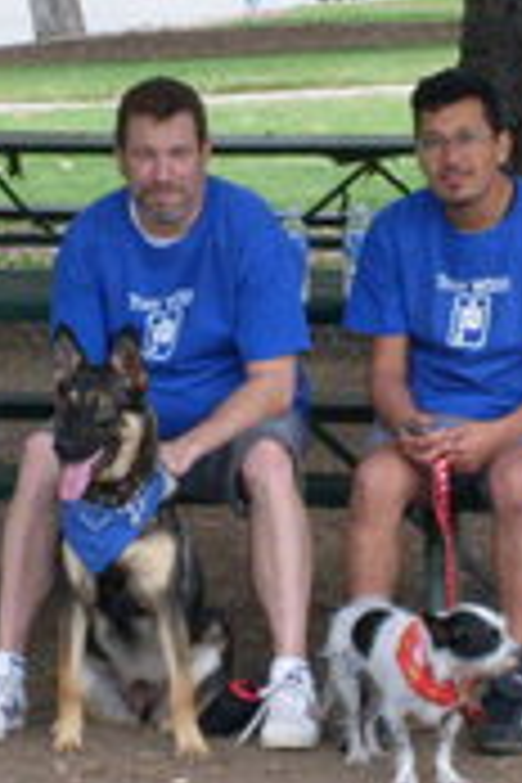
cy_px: 295
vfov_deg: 7.7
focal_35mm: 266
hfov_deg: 5.2
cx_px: 317
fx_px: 5785
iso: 240
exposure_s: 1/90
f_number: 5.6
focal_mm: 18.9
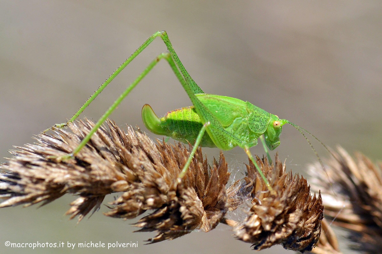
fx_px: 1432
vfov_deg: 10.2
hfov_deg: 15.2
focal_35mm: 135
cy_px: 127
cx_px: 191
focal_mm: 90
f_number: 13
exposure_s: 1/500
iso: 640
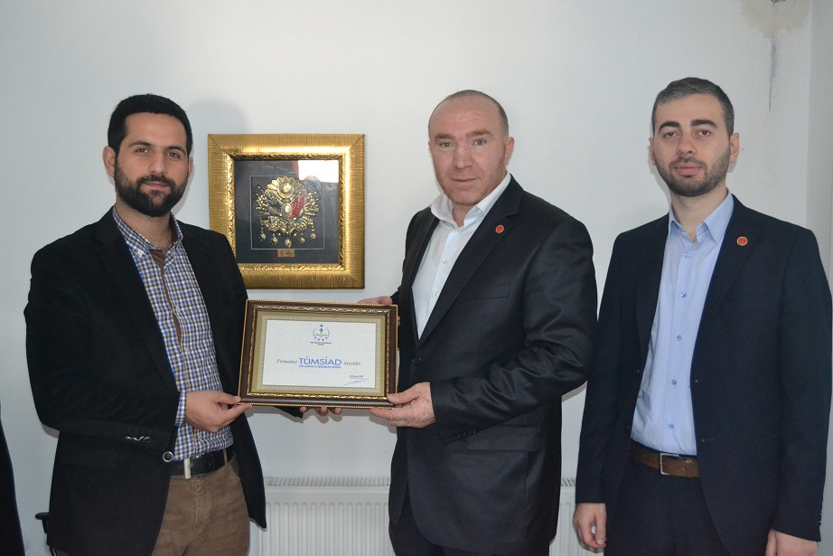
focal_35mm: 39
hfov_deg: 49.5
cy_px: 278
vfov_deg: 34.2
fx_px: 902
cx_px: 416
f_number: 4
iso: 3200
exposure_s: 1/60
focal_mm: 26
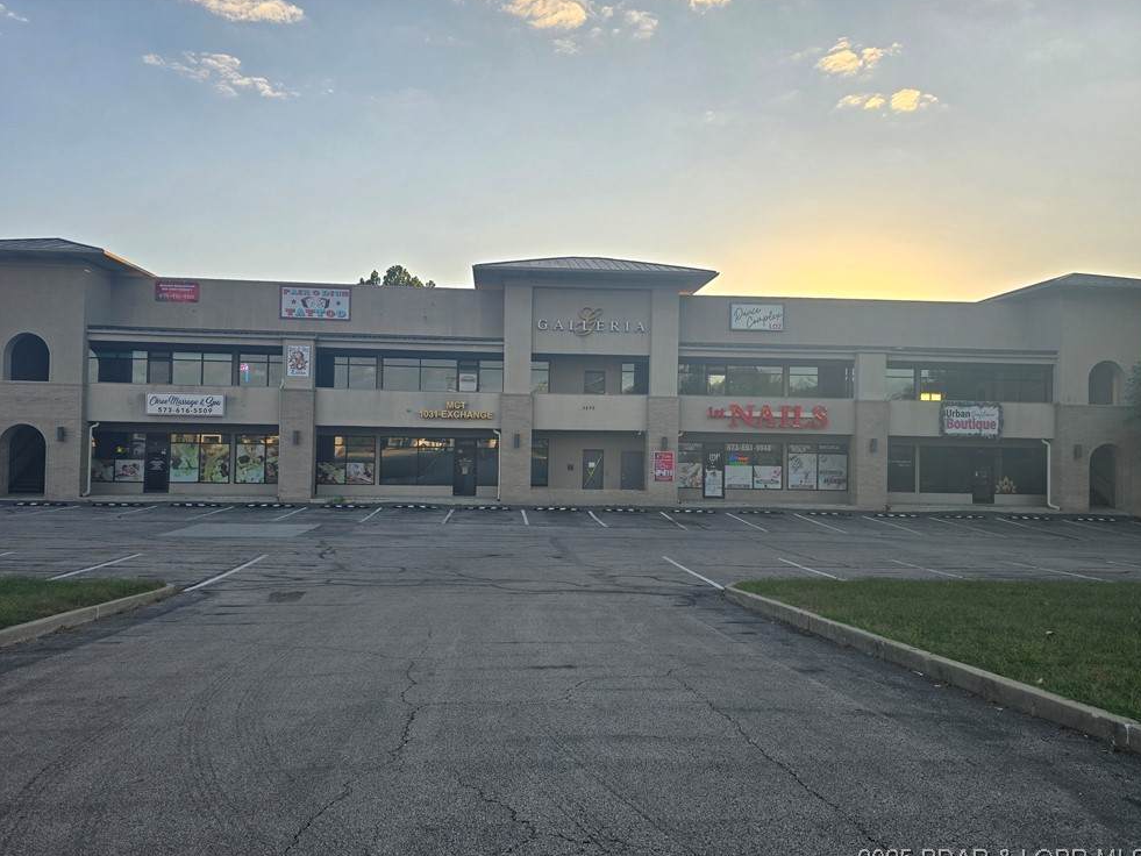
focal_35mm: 24
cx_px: 557
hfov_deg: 71.6
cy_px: 438
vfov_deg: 56.8
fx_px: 791
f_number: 1.7
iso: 12
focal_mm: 6.3
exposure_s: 1/603
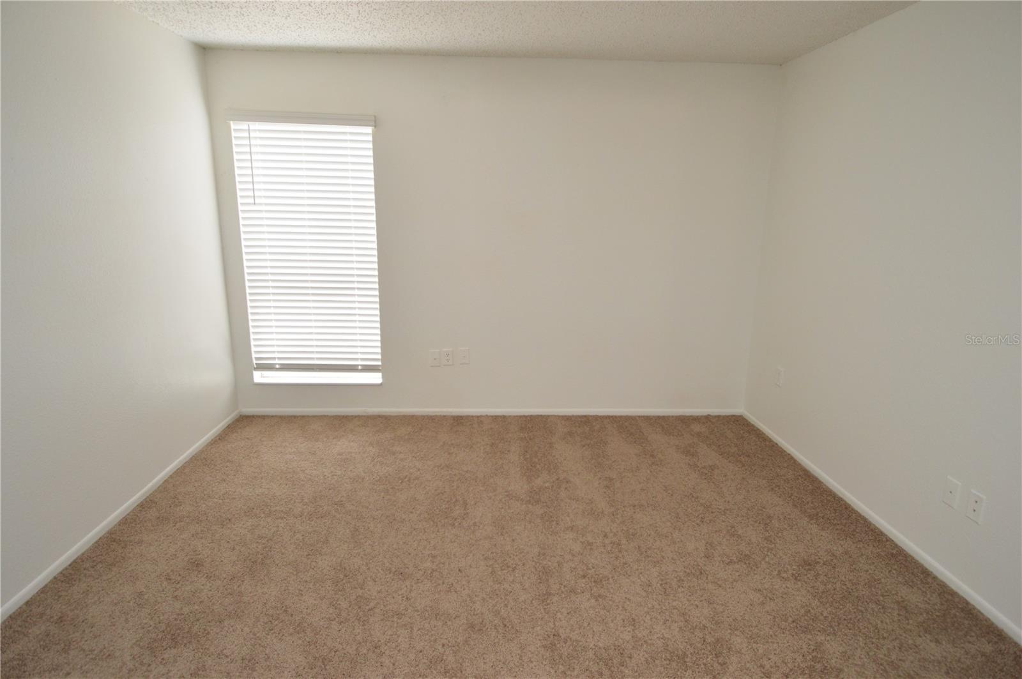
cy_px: 340
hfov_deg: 90.1
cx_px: 511
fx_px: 510
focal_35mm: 18
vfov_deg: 67.3
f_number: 4
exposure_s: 1/60
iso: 450
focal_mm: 12
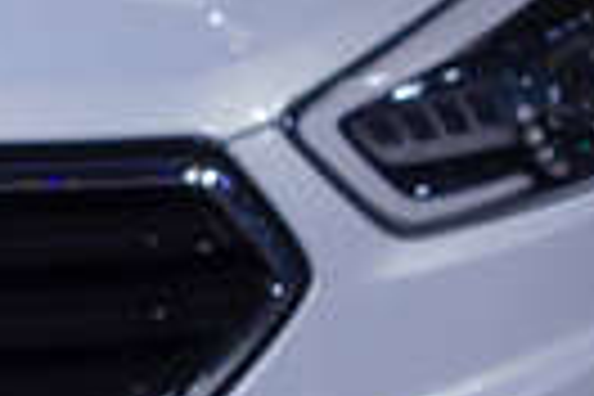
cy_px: 115
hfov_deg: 11.4
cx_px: -382
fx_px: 2805
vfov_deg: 8.1
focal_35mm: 170
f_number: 5.6
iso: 125
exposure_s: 1/250
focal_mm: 10.4
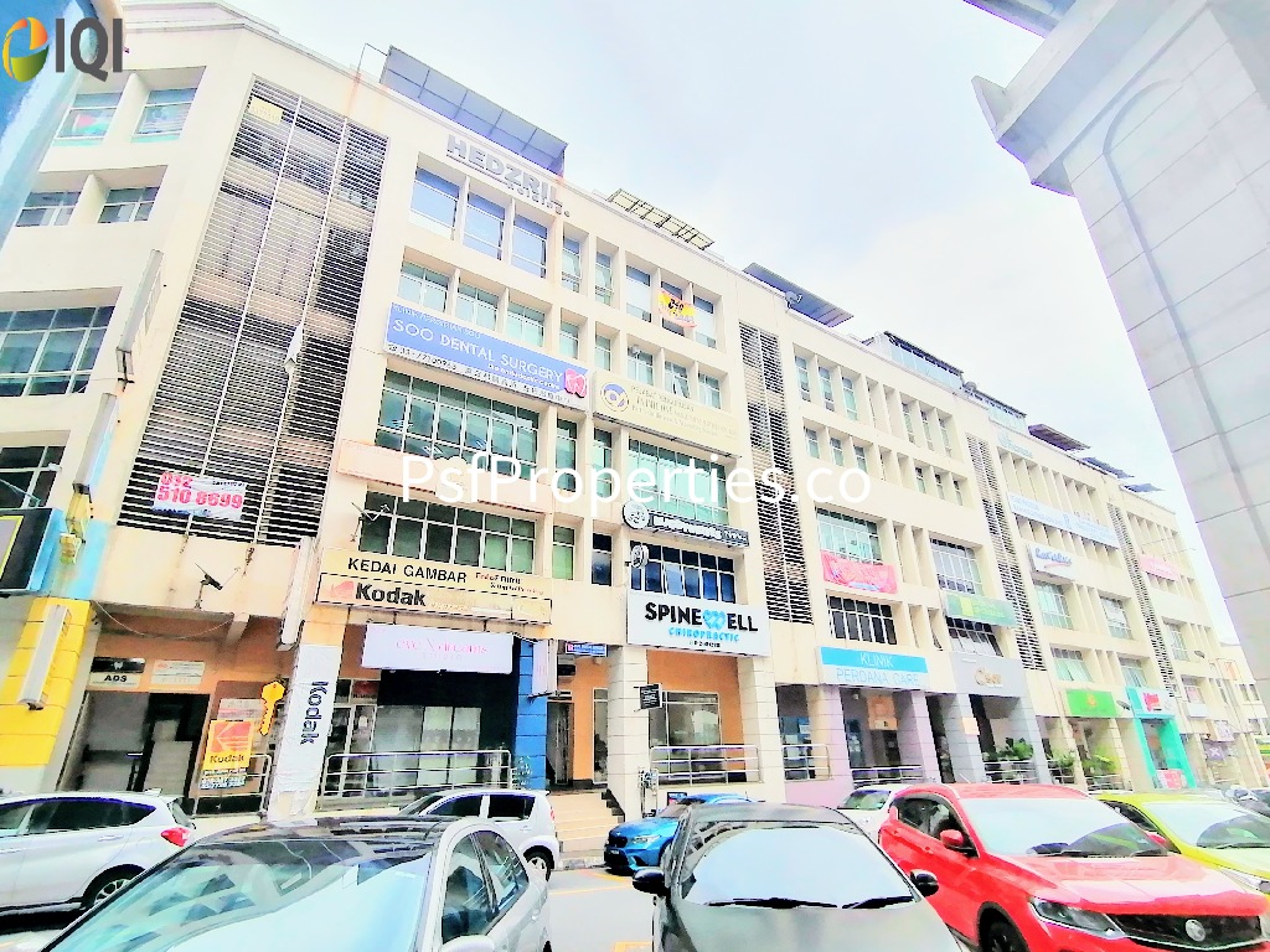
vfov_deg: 74.7
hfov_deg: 91.0
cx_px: 635
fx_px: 624
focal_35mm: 17
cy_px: 476
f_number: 2.4
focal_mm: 1.78
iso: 50
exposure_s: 1/823
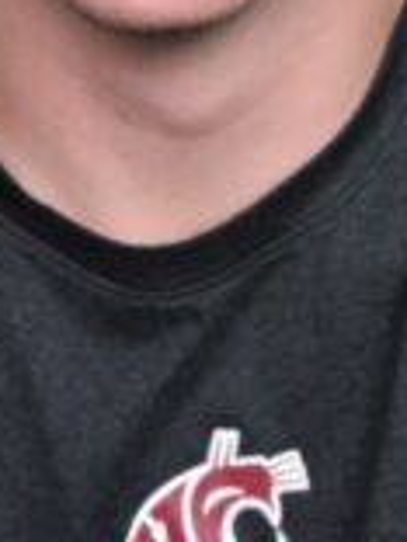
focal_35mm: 176
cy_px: -153
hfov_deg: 8.4
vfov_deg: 11.0
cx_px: 163
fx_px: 2759
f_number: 2.4
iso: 100
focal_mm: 6
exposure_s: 1/40
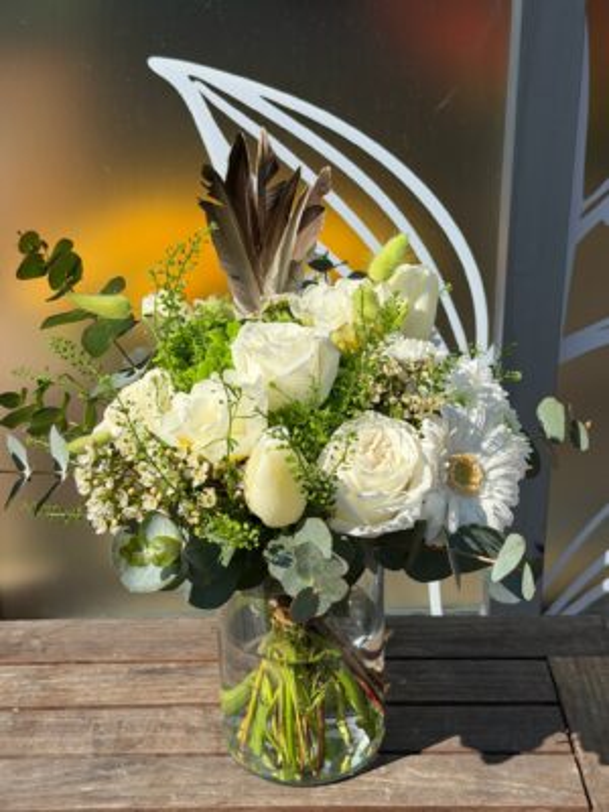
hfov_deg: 30.3
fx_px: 1126
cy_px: 406
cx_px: 304
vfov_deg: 39.7
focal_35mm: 48
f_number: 1.78
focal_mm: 6.76
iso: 64
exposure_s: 1/6024
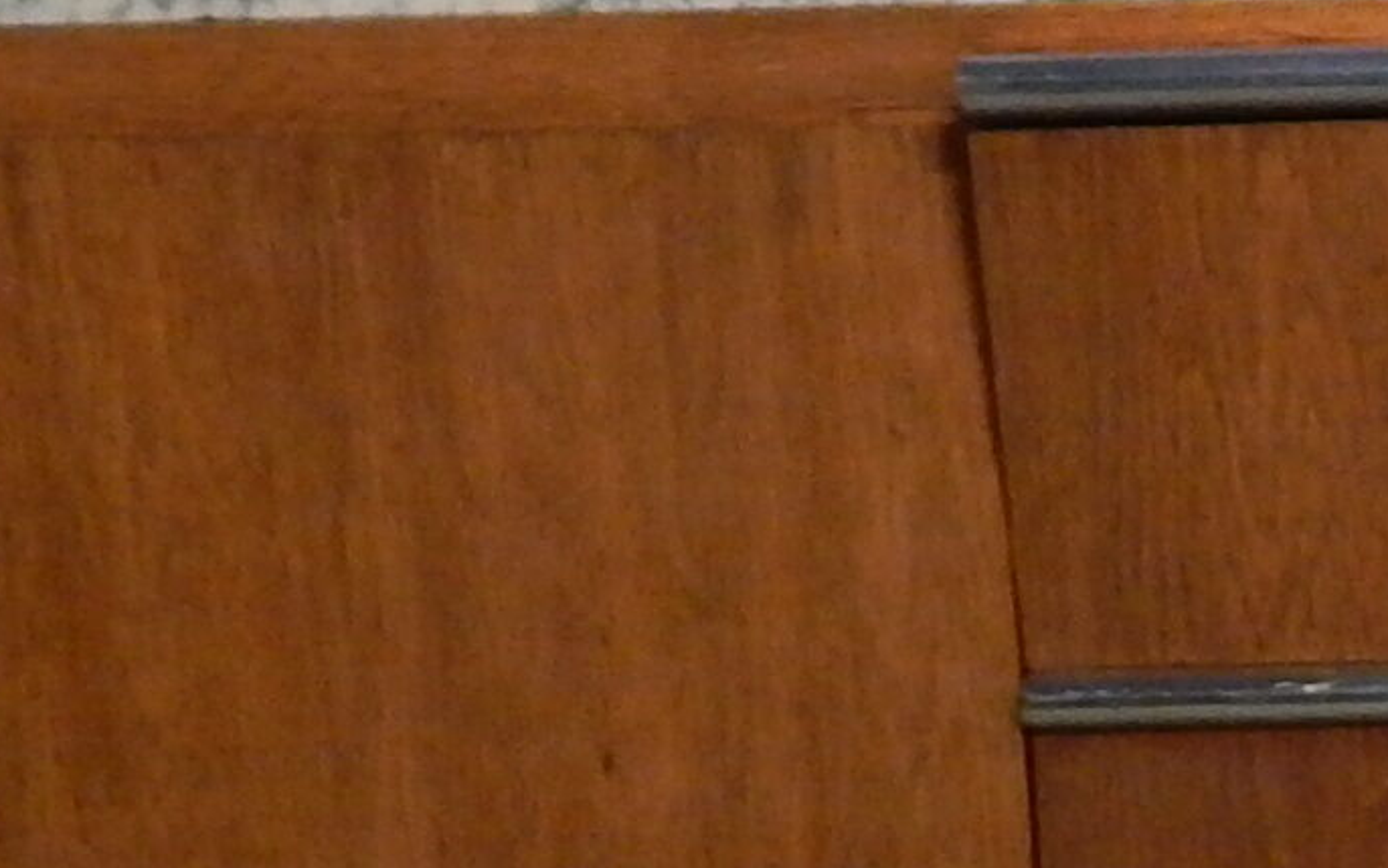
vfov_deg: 11.4
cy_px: 1242
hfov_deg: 17.9
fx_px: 4200
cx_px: 1657
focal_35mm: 111
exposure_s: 1/10
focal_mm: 4
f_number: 3
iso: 400
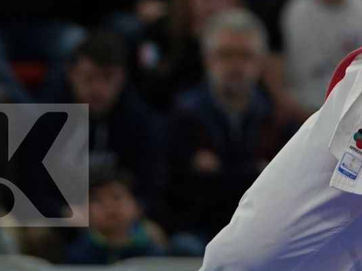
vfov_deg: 1.8
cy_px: -75
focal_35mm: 815
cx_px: 484
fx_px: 8521
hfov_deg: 2.4
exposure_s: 1/1000
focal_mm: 168
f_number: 2.8
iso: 1000
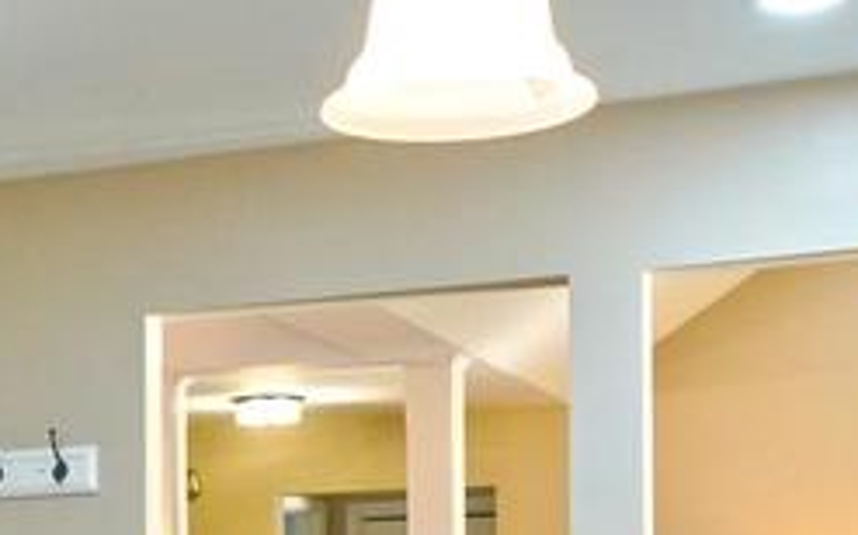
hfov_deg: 19.8
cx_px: -316
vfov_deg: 13.3
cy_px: 691
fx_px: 2220
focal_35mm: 95
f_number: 4
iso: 1000
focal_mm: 16
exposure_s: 1/160
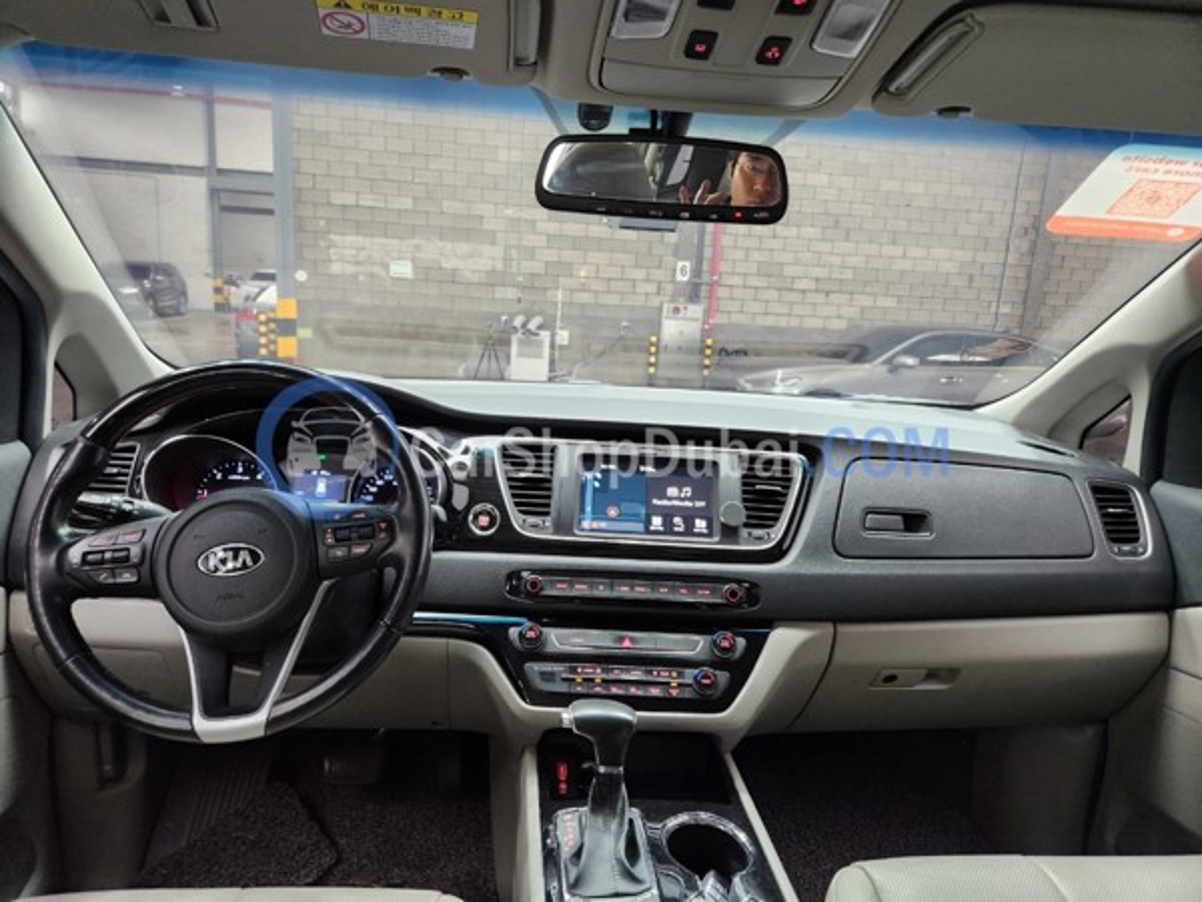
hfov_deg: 73.9
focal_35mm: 23
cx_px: 601
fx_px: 799
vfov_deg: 58.9
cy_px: 451
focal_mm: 5.4
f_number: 1.8
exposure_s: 1/120
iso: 640
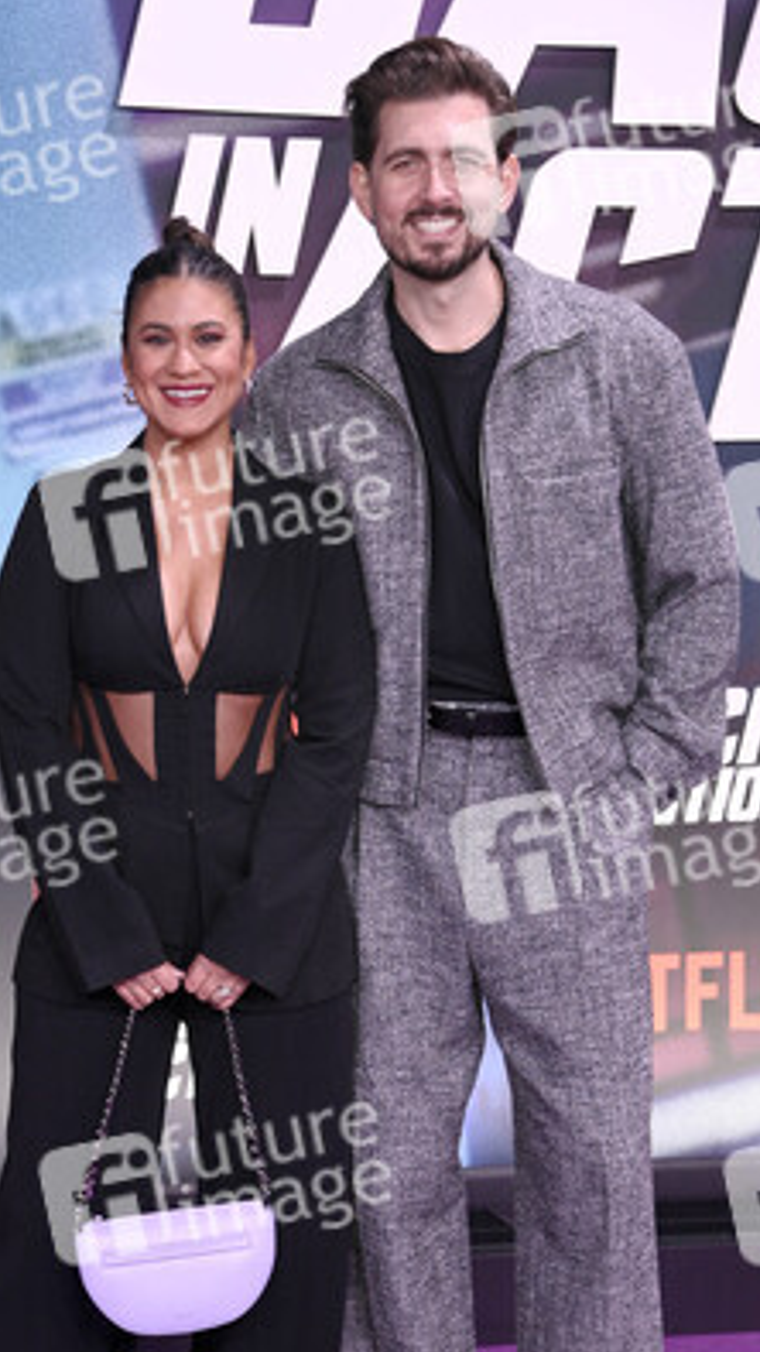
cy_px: 671
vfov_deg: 23.7
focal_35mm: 90
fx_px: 3226
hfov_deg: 13.4
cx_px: 315
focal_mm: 85
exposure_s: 1/250
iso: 2500
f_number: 5.6
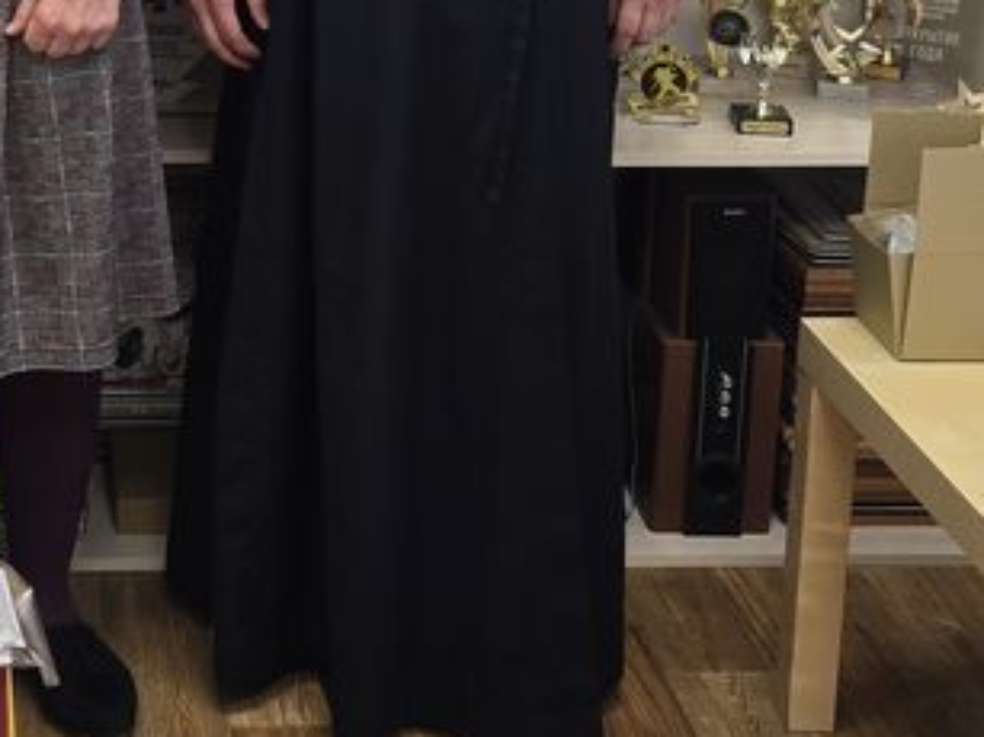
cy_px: -87
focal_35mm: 60
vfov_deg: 22.9
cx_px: 64
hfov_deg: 30.5
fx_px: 1705
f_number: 1.7
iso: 64
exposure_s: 1/100
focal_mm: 6.3
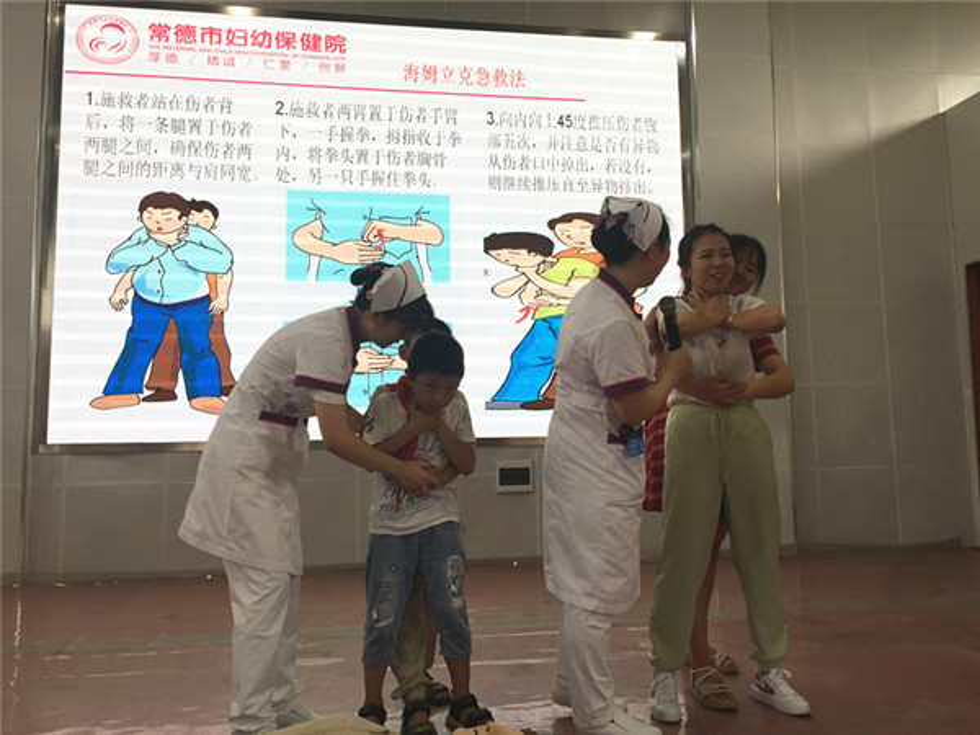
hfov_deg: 61.7
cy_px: 368
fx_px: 821
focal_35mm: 29
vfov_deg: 48.2
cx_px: 490
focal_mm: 4.15
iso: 32
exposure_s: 1/111
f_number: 2.2
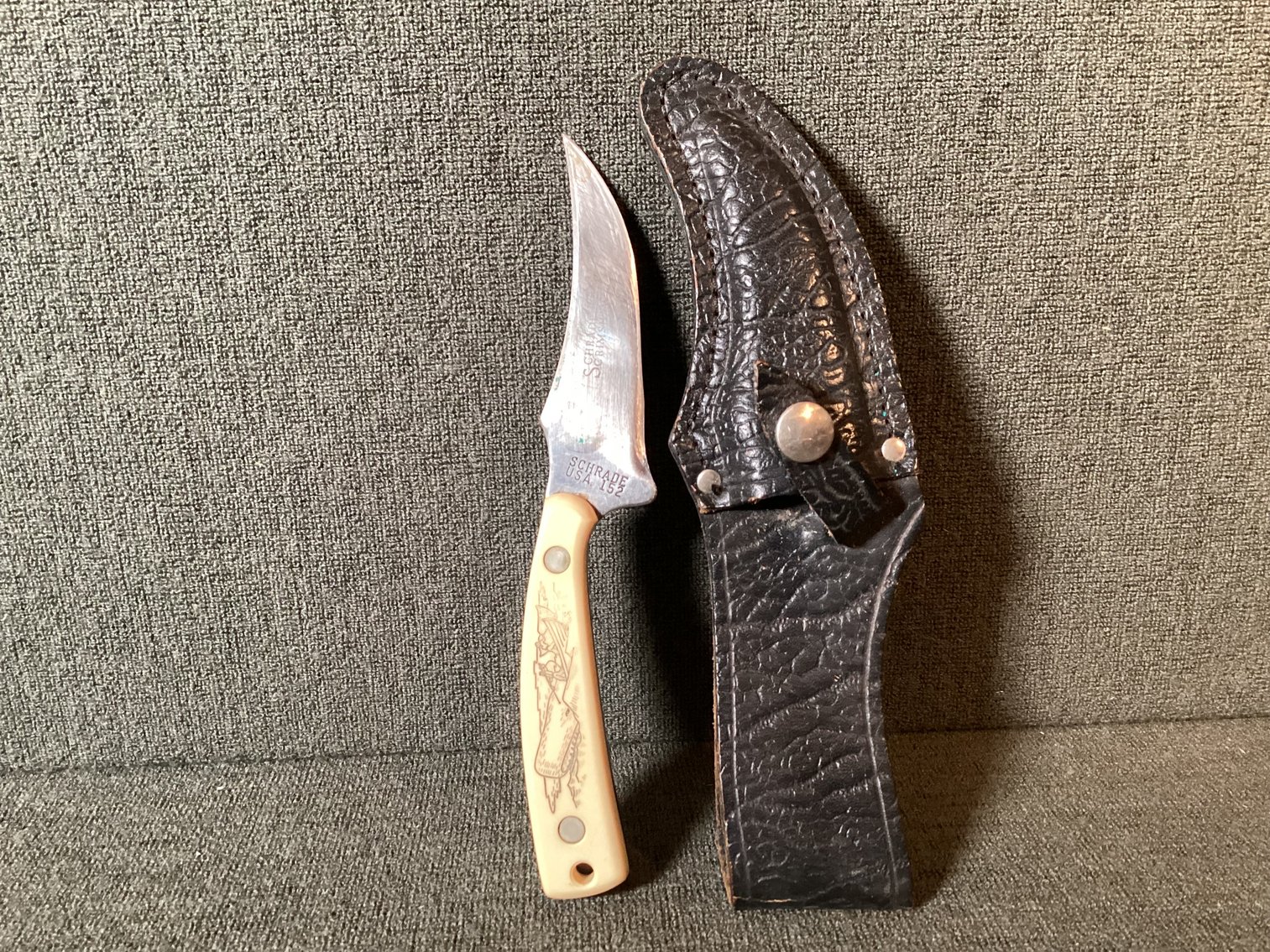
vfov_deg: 45.4
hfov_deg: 58.3
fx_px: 1137
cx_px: 635
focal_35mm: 31
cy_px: 476
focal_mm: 3.3
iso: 400
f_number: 2.4
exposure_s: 1/25
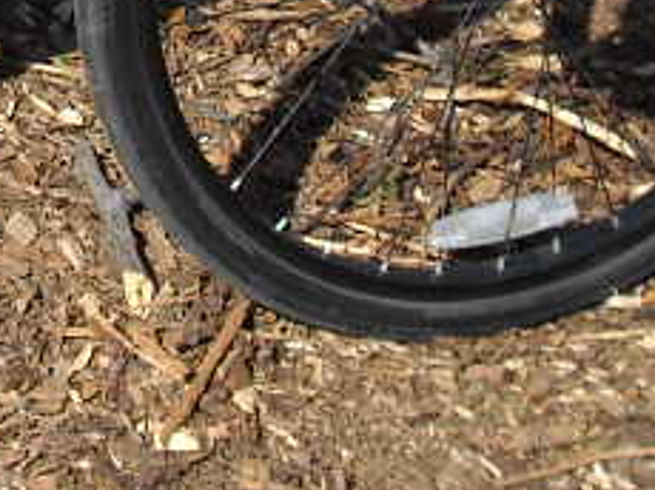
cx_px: -362
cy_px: -271
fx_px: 2949
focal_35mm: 156
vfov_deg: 9.2
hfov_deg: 12.0
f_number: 5.6
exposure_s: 1/284
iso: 64
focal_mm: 5.7
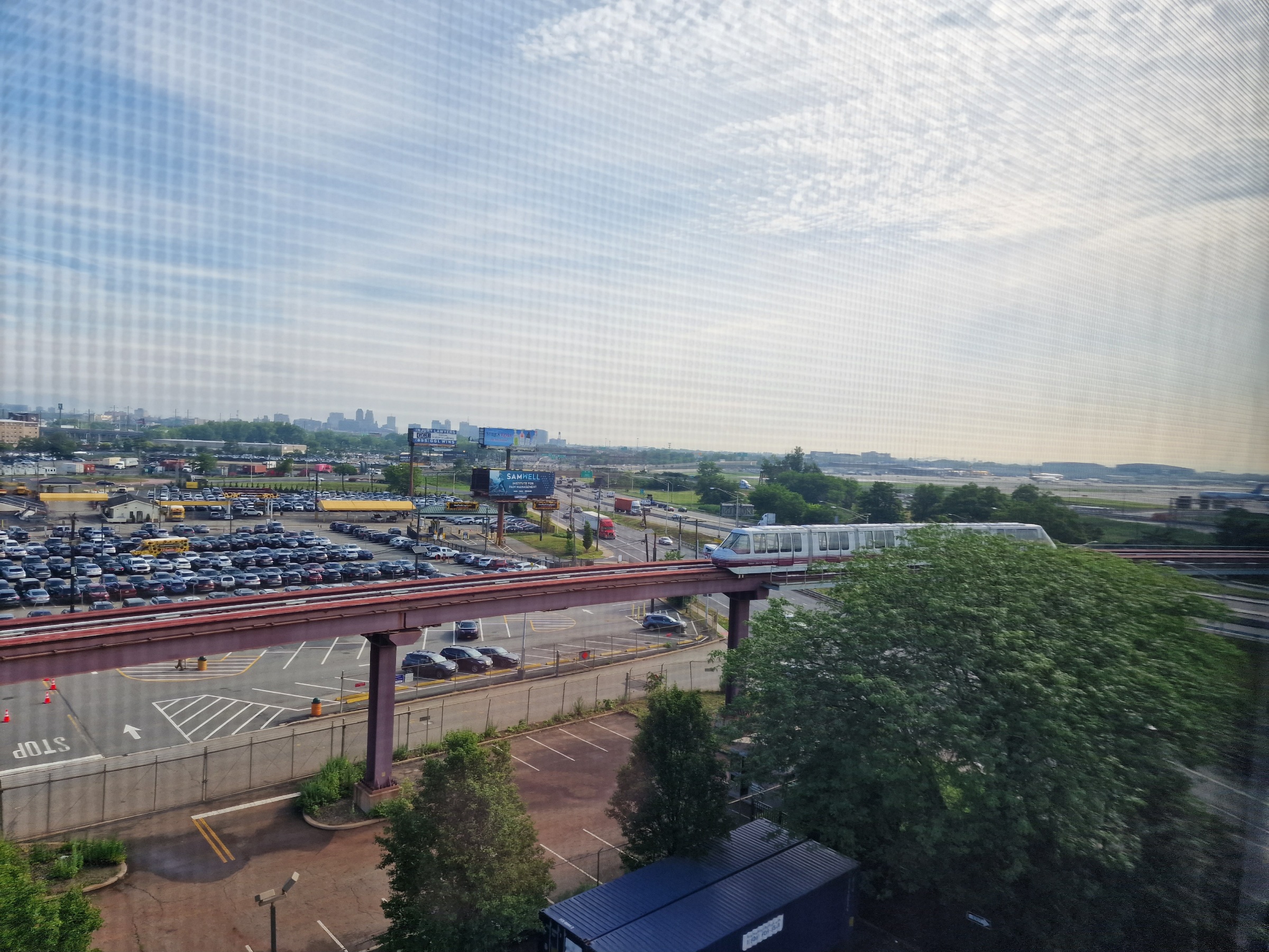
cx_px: 634
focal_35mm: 23
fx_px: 843
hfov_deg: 73.9
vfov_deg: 58.9
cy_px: 476
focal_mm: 6.4
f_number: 1.8
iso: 50
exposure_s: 1/526
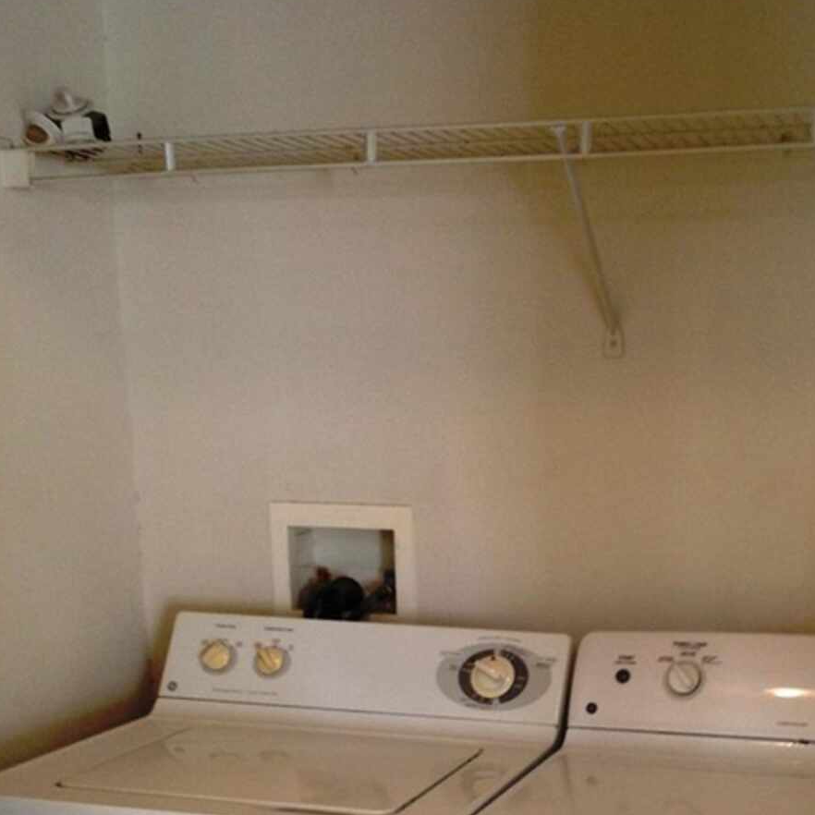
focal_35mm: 60
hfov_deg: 28.4
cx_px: 538
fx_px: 1598
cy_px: 765
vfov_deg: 27.4
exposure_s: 1/15
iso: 64
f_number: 2.4
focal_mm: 4.28
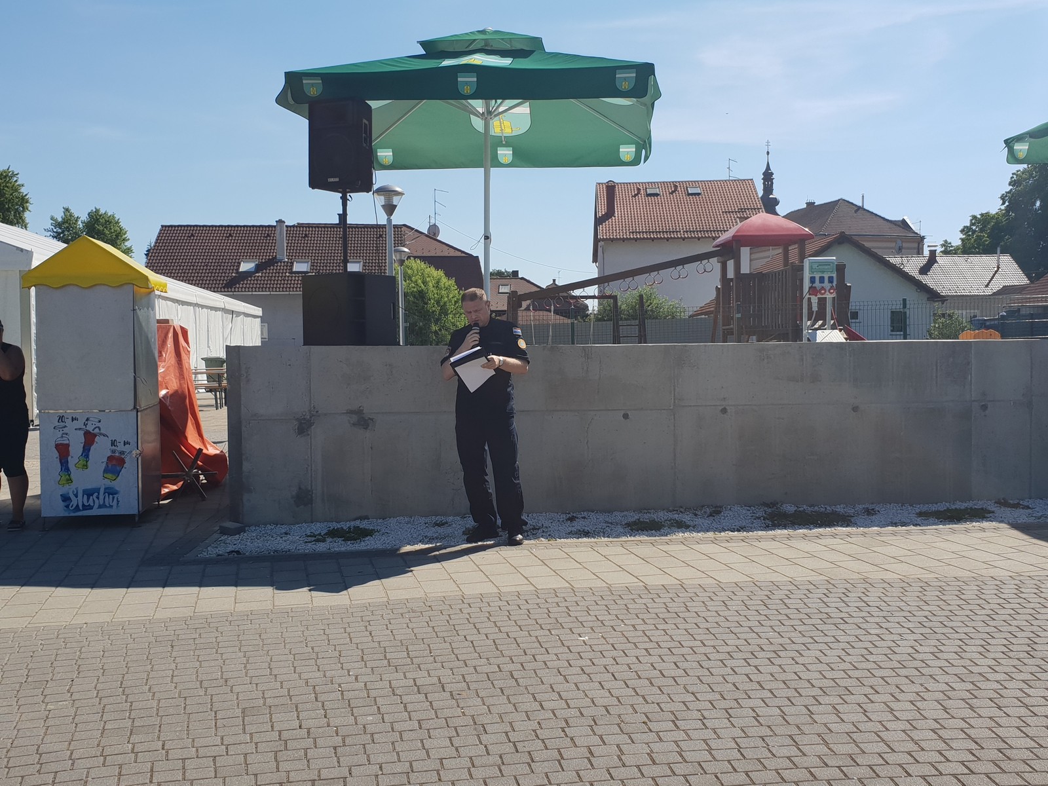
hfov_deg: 67.3
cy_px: 393
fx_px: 787
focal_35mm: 26
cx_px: 524
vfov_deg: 53.1
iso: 50
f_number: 2.4
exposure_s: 1/1664
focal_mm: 4.3
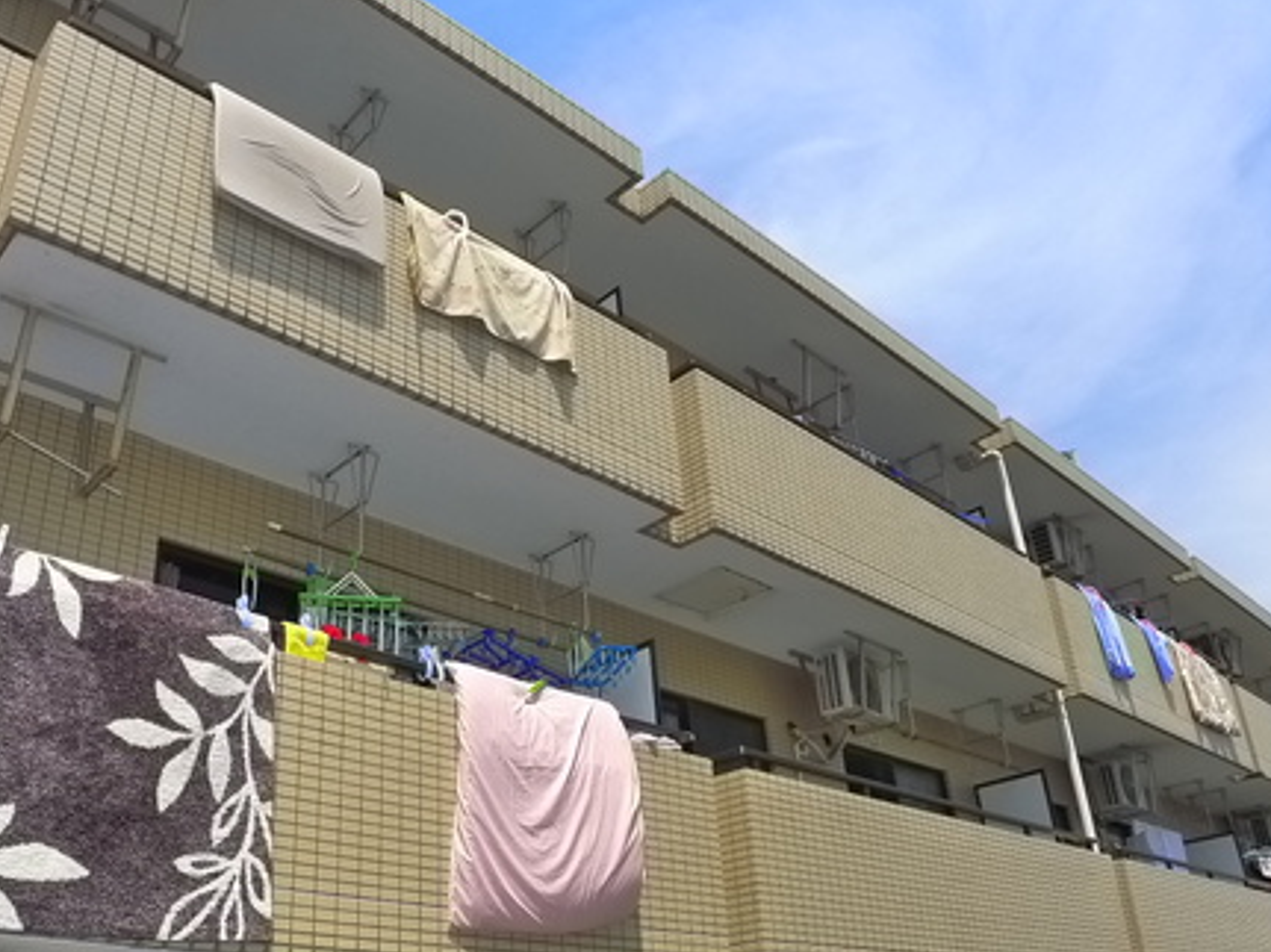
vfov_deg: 36.7
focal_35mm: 39
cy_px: 570
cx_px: 507
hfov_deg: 47.6
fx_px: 1432
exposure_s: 1/800
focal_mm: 5.1
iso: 400
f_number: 4
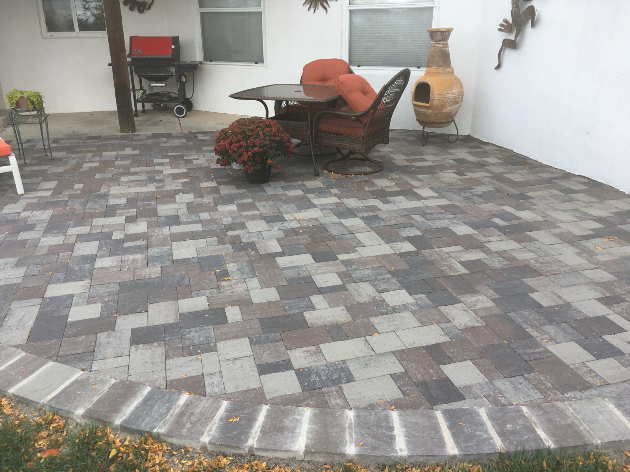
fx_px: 528
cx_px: 315
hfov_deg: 61.7
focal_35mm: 29
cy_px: 236
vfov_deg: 48.2
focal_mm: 4.15
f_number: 2.2
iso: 25
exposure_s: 1/472
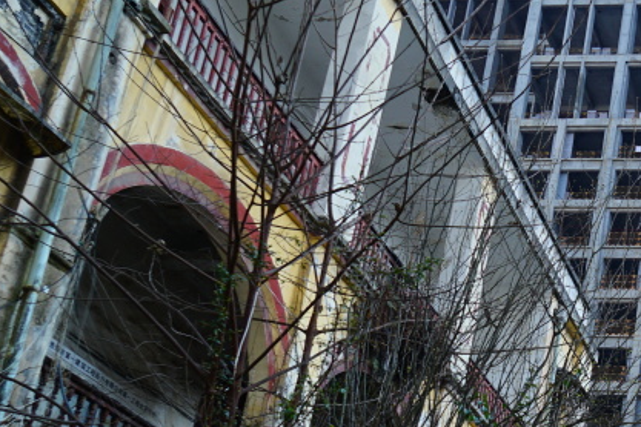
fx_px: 1228
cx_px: 825
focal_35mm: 69
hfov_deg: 25.4
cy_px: 429
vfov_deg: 19.2
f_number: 5.6
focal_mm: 24
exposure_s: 1/250
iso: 100
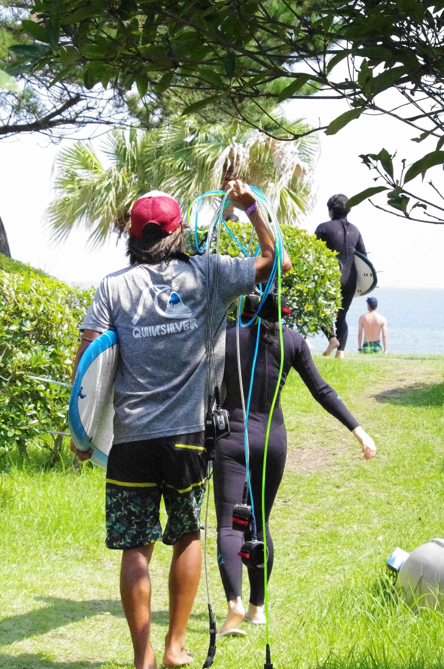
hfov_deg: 13.1
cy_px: 348
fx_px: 1929
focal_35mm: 104
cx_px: 240
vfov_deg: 19.7
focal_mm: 55
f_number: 11
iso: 6400
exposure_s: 1/2000
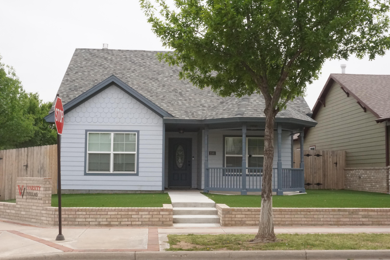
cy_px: 130
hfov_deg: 43.6
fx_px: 487
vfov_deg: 29.9
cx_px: 195
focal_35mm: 45
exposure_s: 1/160
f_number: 32
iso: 1600
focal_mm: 30
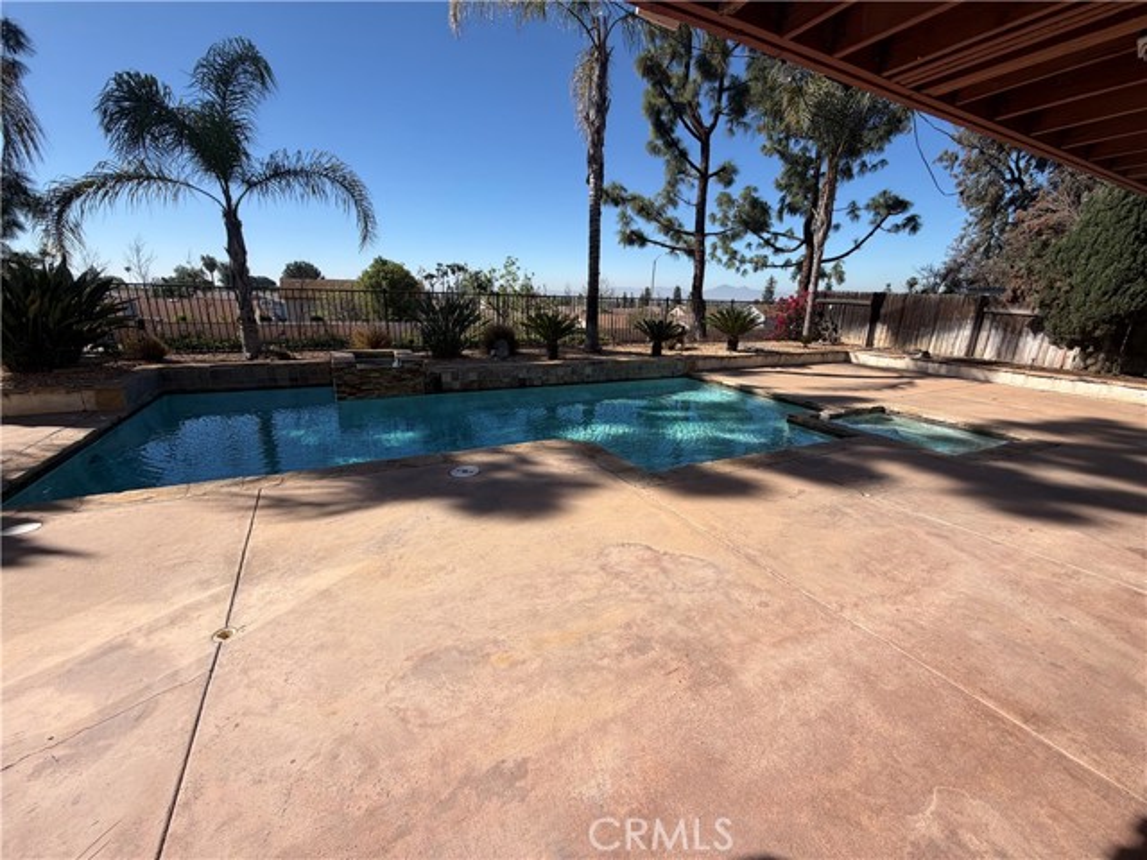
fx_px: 464
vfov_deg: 85.7
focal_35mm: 14
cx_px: 574
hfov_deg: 102.1
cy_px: 430
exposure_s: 1/955
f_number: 2.2
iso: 20
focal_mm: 2.22
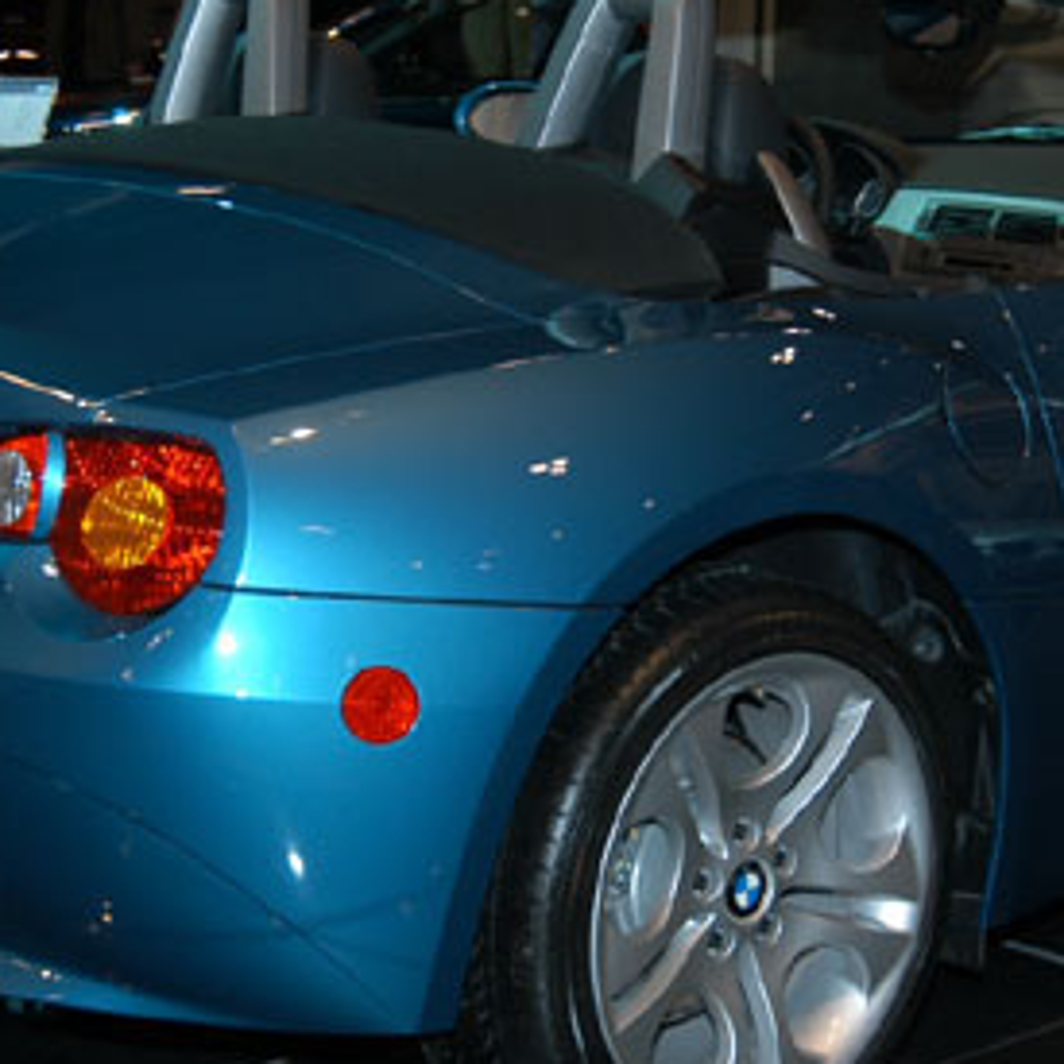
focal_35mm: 94
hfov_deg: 18.4
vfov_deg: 18.5
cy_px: 460
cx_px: 741
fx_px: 3269
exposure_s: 1/60
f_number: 5
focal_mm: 30
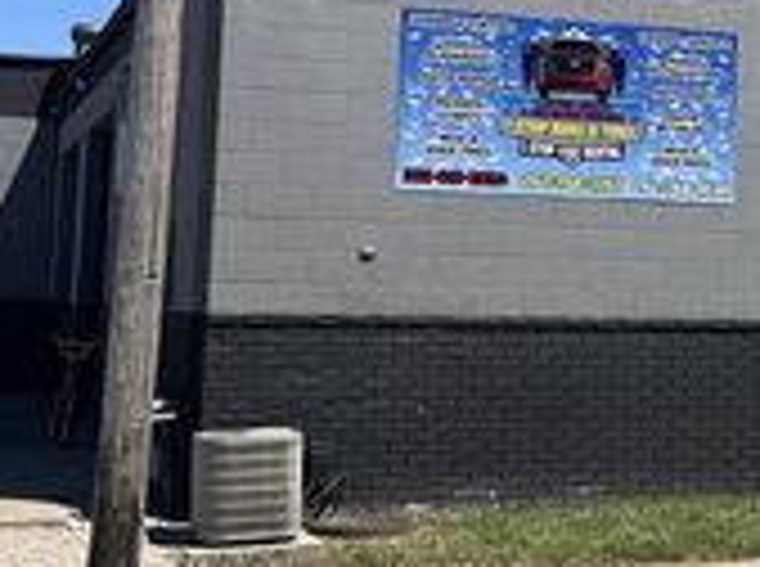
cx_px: 715
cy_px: 92
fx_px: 1884
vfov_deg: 16.9
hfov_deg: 22.1
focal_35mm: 86
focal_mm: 3
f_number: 1.8
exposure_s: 1/2227
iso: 25
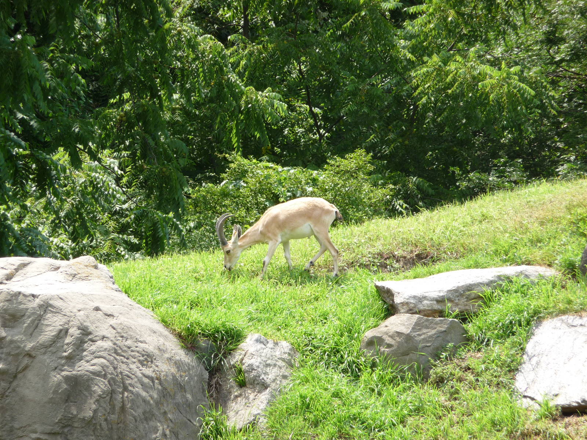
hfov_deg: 7.1
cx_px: 294
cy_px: 220
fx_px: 4748
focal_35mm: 280
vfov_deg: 5.3
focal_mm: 47
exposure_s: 1/160
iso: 100
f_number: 4.9
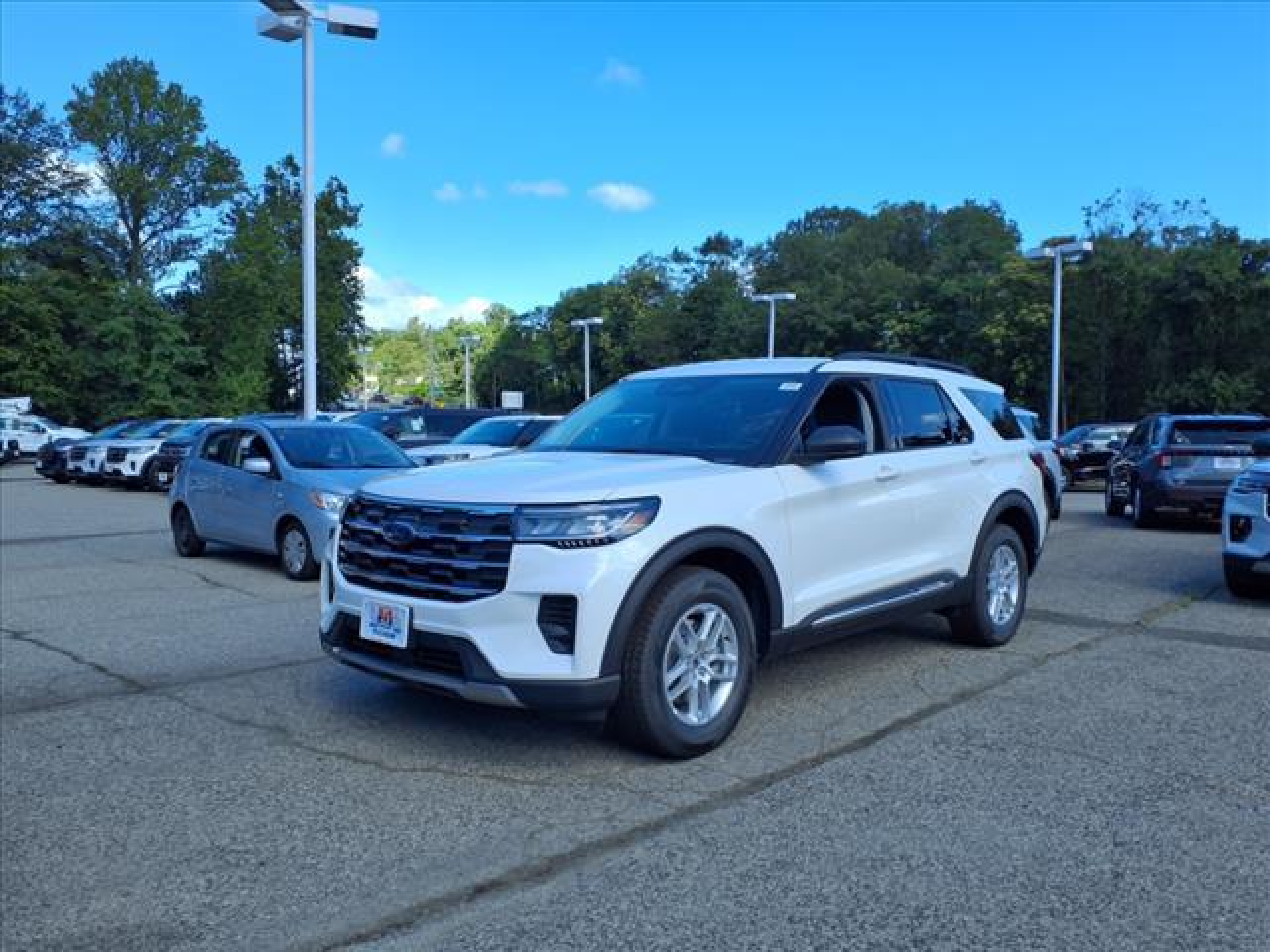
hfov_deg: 65.3
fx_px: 991
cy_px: 476
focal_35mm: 27
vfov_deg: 51.4
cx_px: 635
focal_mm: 3.58
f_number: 1.9
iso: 40
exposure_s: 1/1000
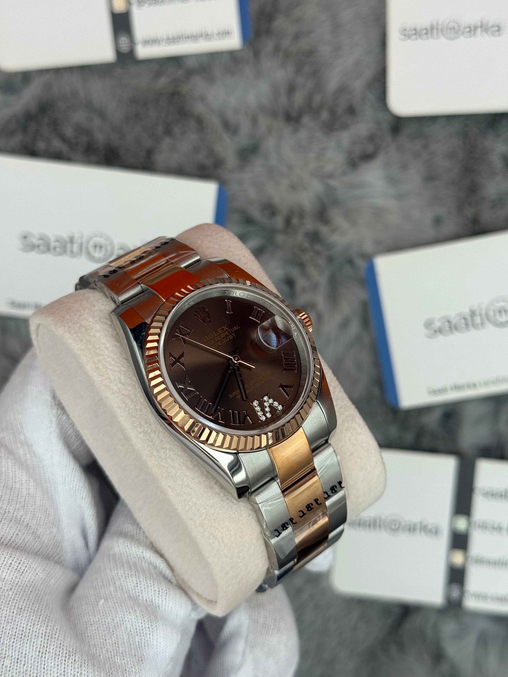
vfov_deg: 39.7
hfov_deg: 30.3
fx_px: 939
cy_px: 338
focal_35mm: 48
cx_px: 254
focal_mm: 6.76
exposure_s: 1/939
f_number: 1.78
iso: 64
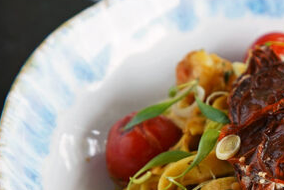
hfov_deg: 8.4
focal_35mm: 243
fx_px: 1917
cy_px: 173
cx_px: 267
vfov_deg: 5.6
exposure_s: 1/10
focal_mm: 105
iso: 320
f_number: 6.3
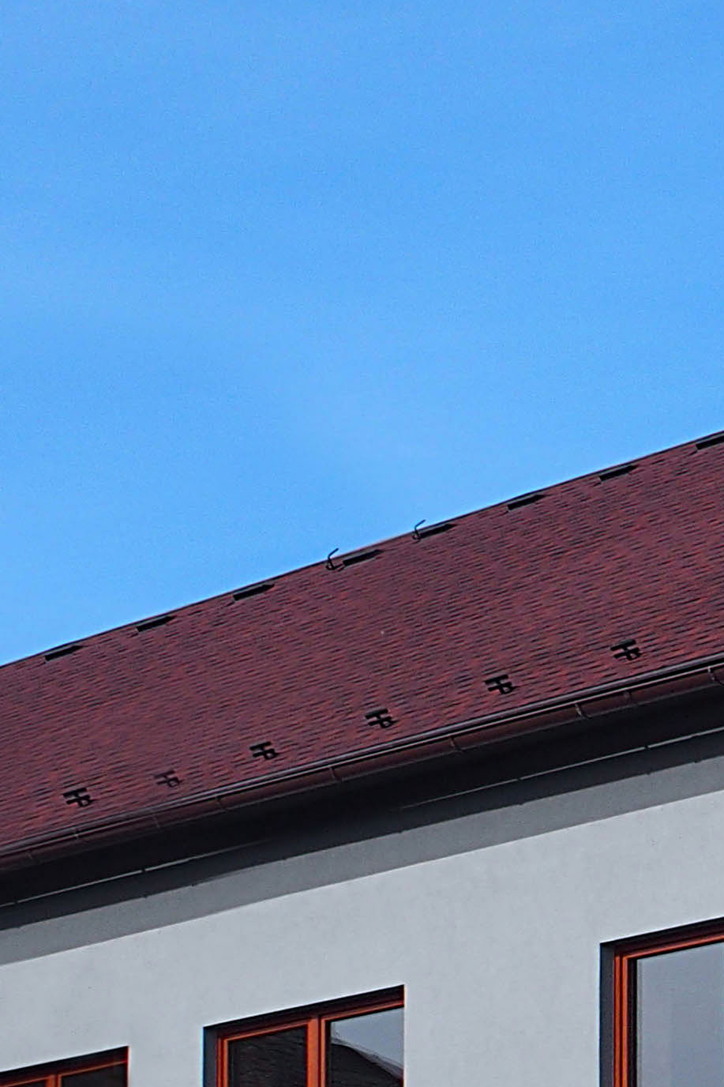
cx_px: 1099
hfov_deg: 9.6
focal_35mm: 138
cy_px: 979
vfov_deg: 14.7
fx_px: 4164
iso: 100
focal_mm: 9.8
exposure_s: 1/500
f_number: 5
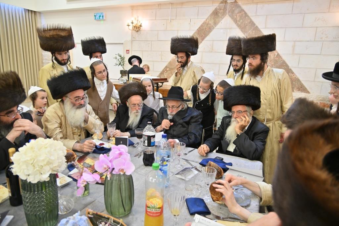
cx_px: 170
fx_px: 226
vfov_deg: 53.1
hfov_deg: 73.7
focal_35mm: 24
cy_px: 113
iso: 800
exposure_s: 1/160
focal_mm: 24
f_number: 4
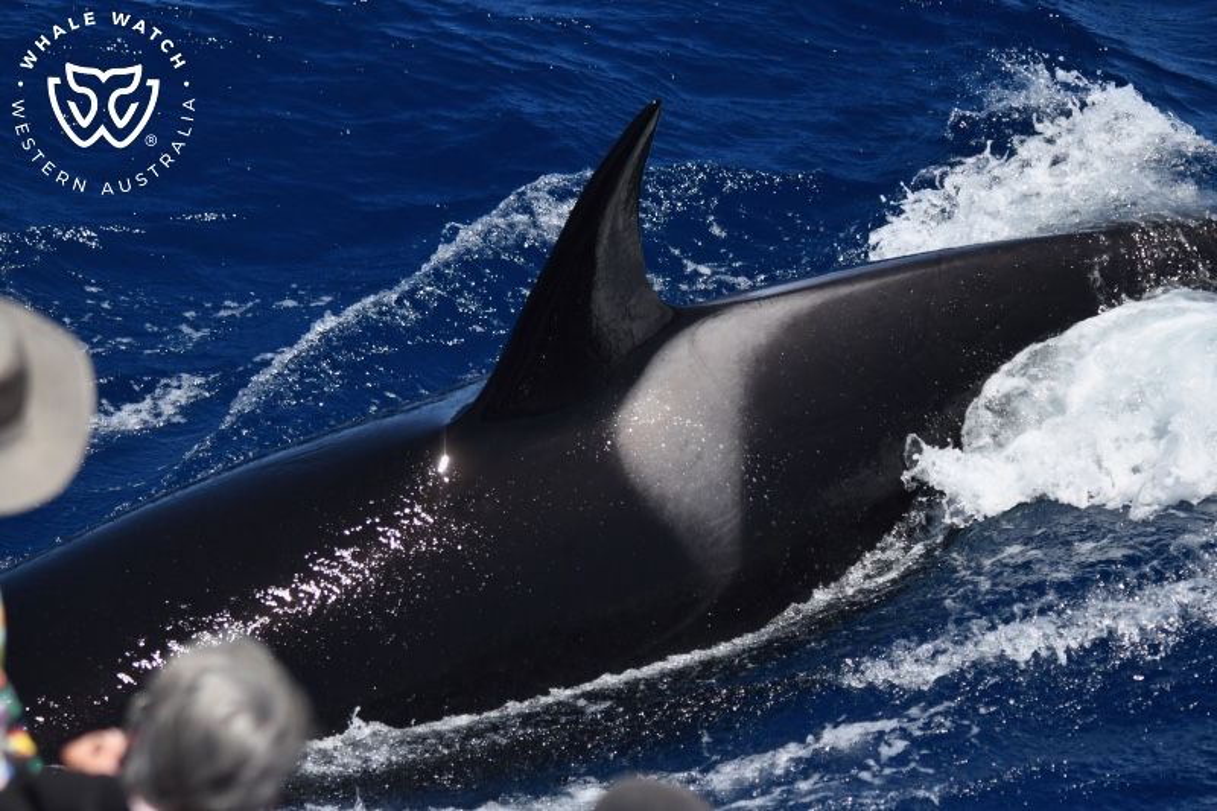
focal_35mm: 190
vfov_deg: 7.2
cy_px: 406
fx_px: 6421
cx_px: 608
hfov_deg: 10.8
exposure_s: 1/8000
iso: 800
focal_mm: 190
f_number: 5.3
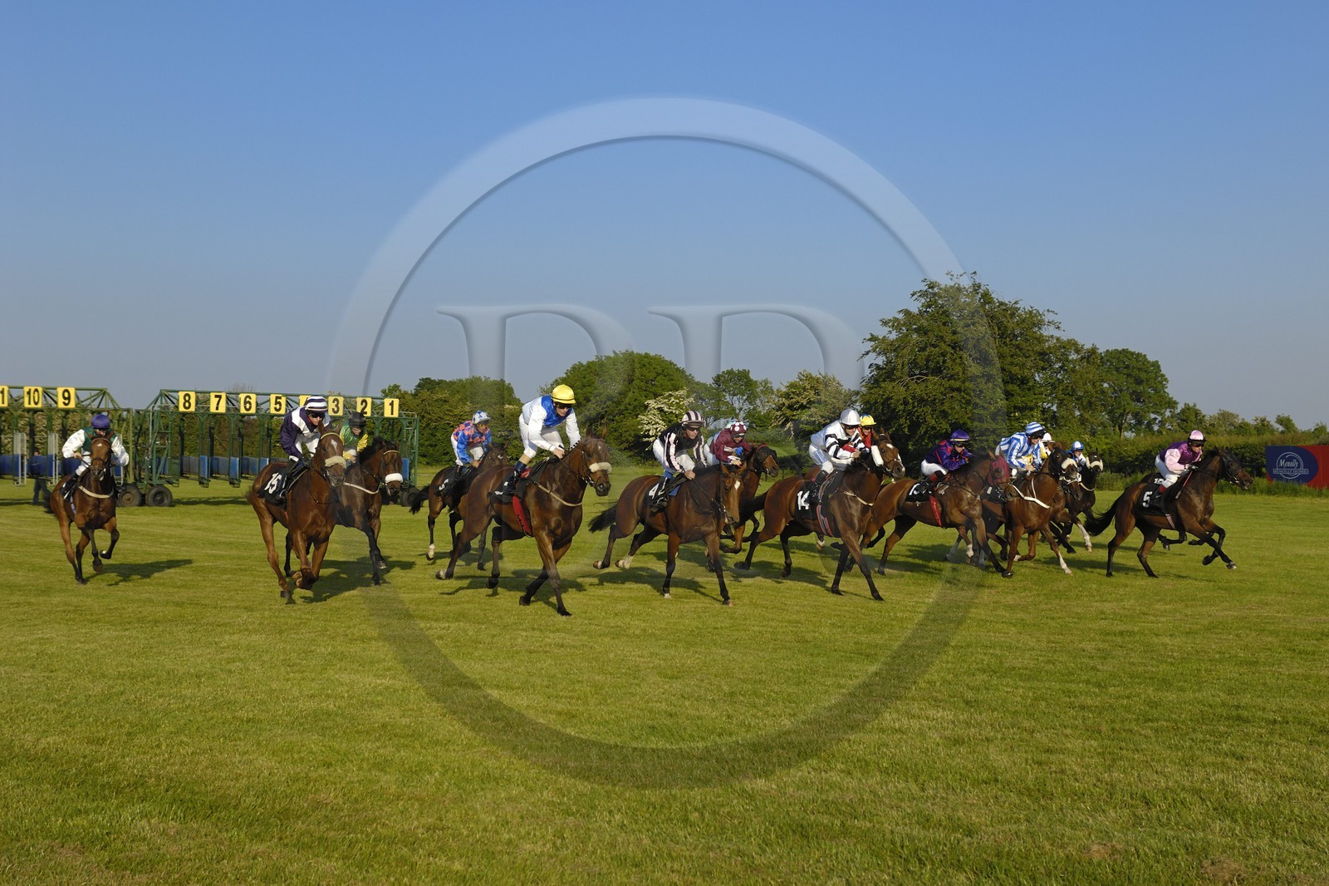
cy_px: 443
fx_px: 1550
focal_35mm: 42
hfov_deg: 46.4
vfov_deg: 31.9
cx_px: 664
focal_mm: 28
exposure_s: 1/640
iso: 100
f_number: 5
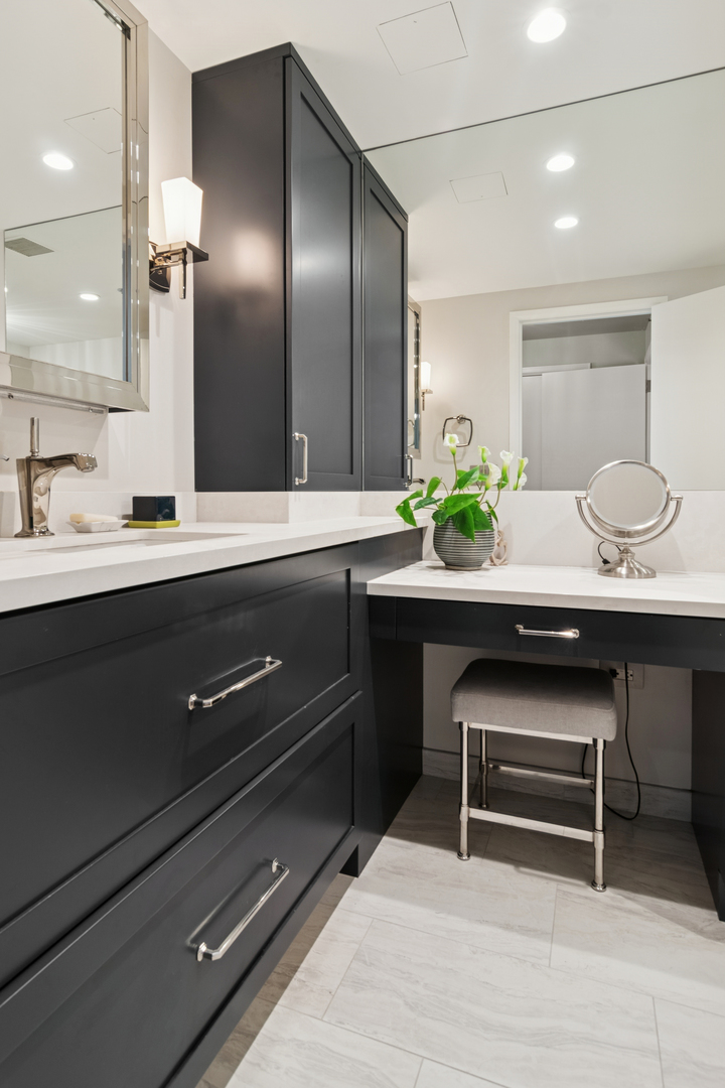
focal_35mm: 18
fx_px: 544
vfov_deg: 90.0
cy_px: 544
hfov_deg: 67.4
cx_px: 362
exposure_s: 1/4
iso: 200
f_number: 8
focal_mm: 12
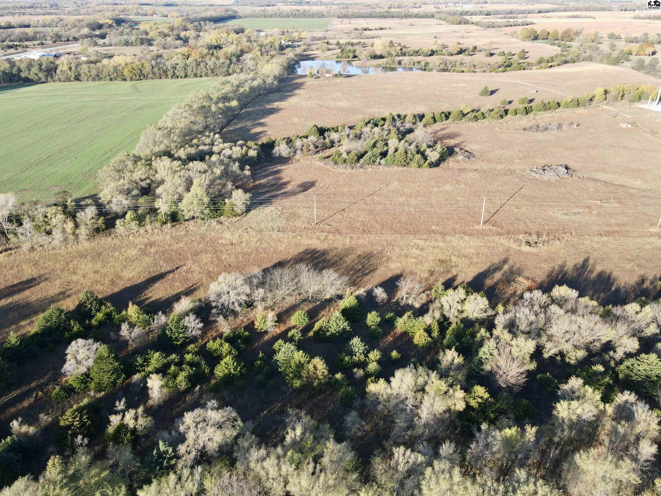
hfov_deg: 71.6
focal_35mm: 24
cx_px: 330
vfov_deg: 56.8
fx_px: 458
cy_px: 248
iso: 100
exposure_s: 1/125
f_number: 2.8
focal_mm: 4.5
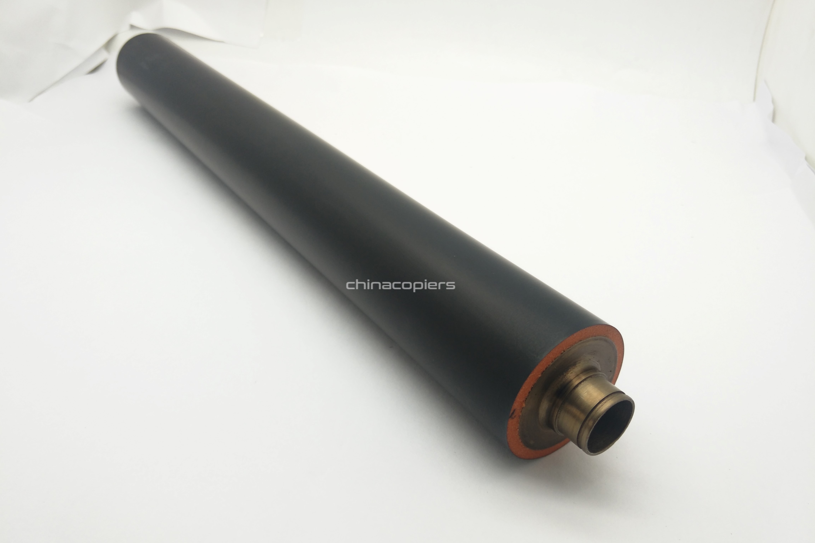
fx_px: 521
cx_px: 406
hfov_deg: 76.1
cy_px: 298
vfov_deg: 55.0
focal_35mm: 23
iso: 50
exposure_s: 1/100
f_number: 2
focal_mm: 3.79
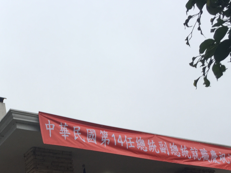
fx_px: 407
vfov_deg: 23.3
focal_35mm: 61
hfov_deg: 30.9
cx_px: 46
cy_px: 162
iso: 32
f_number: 2.2
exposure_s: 1/105
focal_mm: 4.15
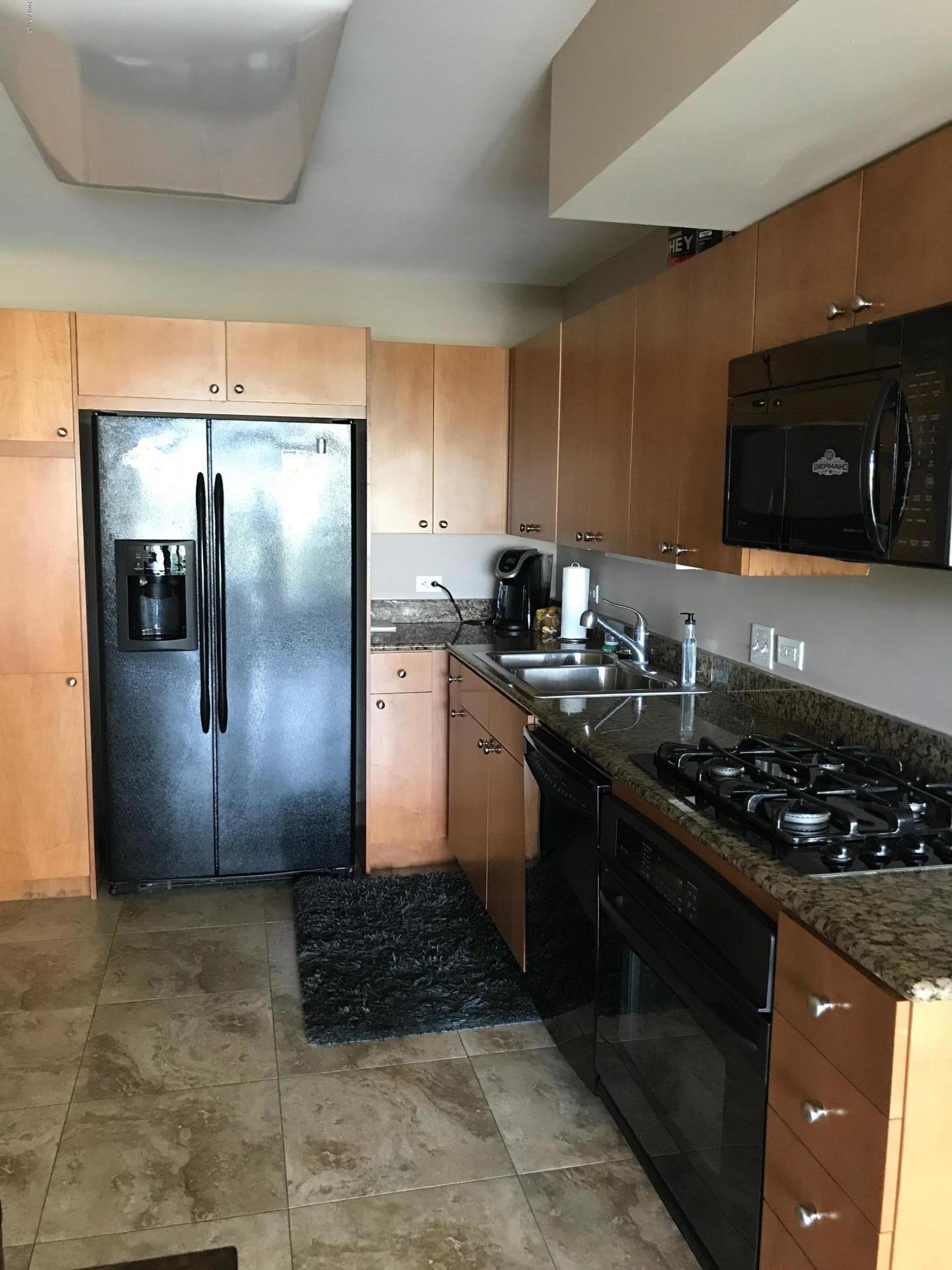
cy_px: 635
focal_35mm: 28
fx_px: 1027
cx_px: 476
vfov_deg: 63.4
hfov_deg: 49.7
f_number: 1.8
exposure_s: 1/15
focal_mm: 3.99
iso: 64
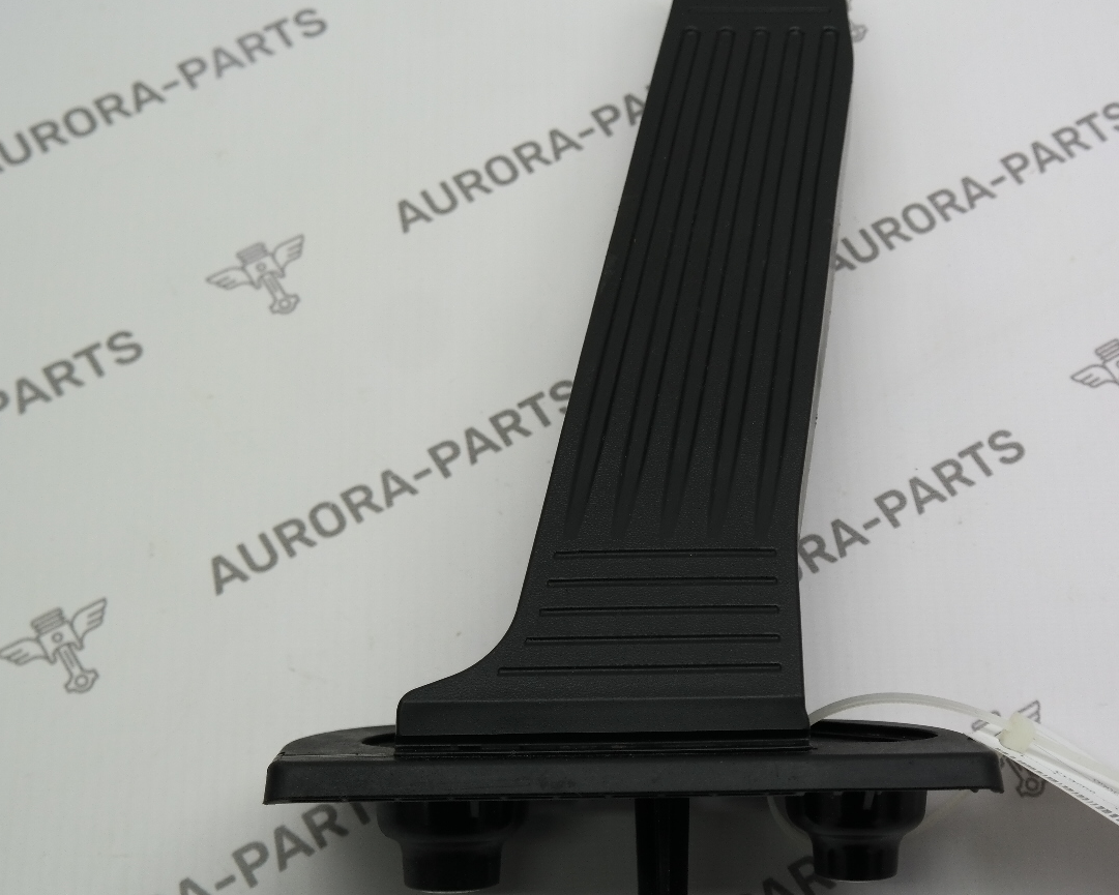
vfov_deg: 22.2
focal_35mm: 69
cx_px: 672
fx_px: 2285
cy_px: 466
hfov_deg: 27.5
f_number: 4.5
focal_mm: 30
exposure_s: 1/100
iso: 200
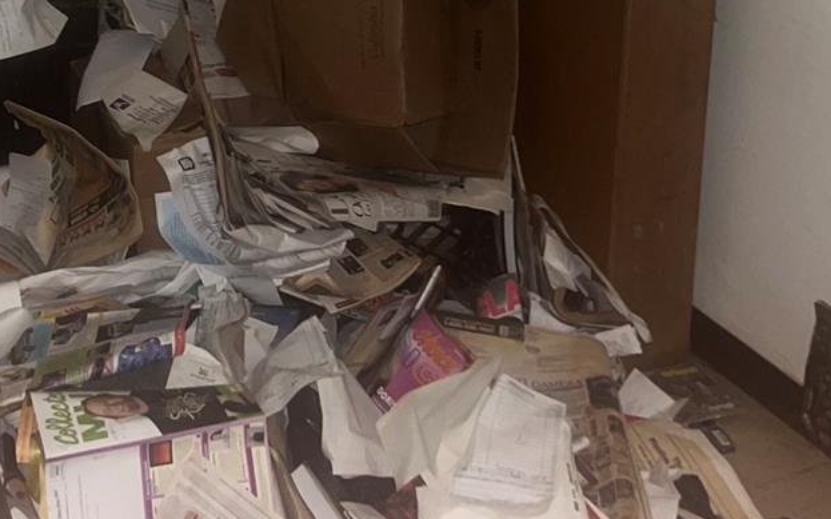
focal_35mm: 68
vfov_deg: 16.9
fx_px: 1540
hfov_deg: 29.8
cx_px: 227
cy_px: -310
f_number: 1.6
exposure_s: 1/4
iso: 32
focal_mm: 5.1
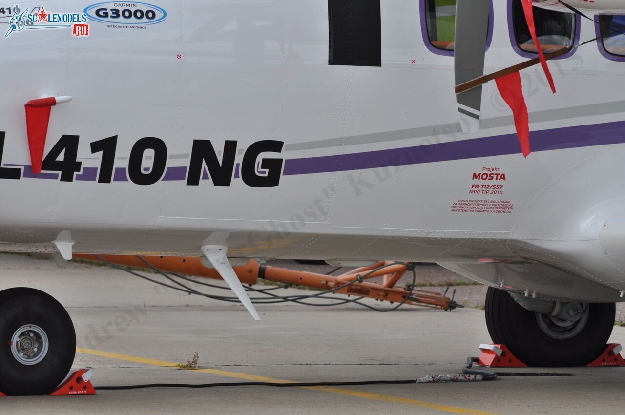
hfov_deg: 6.5
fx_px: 5462
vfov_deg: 4.4
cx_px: 312
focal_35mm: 315
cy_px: 208
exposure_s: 1/320
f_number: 8
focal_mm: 210
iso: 200
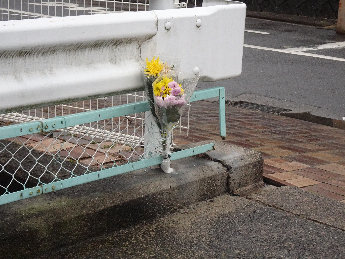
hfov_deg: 23.6
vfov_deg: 17.8
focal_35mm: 83
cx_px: 172
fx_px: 827
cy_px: 130
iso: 800
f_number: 5
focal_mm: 13.05
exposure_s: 1/60
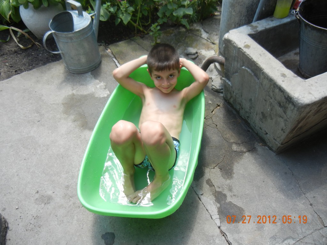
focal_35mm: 30
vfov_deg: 46.8
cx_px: 164
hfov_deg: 60.0
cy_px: 122
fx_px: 283
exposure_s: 1/266
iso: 160
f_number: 3.5
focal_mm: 5.4
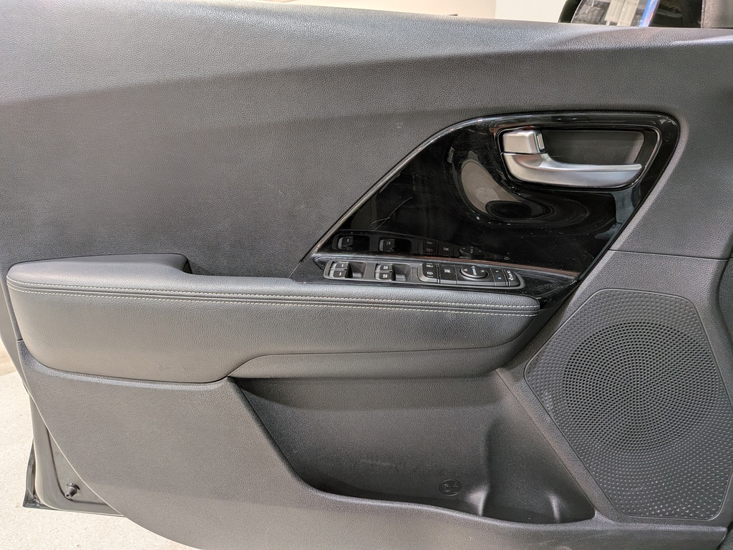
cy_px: 275
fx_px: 508
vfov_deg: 56.8
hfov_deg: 71.6
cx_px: 366
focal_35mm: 24
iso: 34
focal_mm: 4.53
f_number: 1.7
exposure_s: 1/25
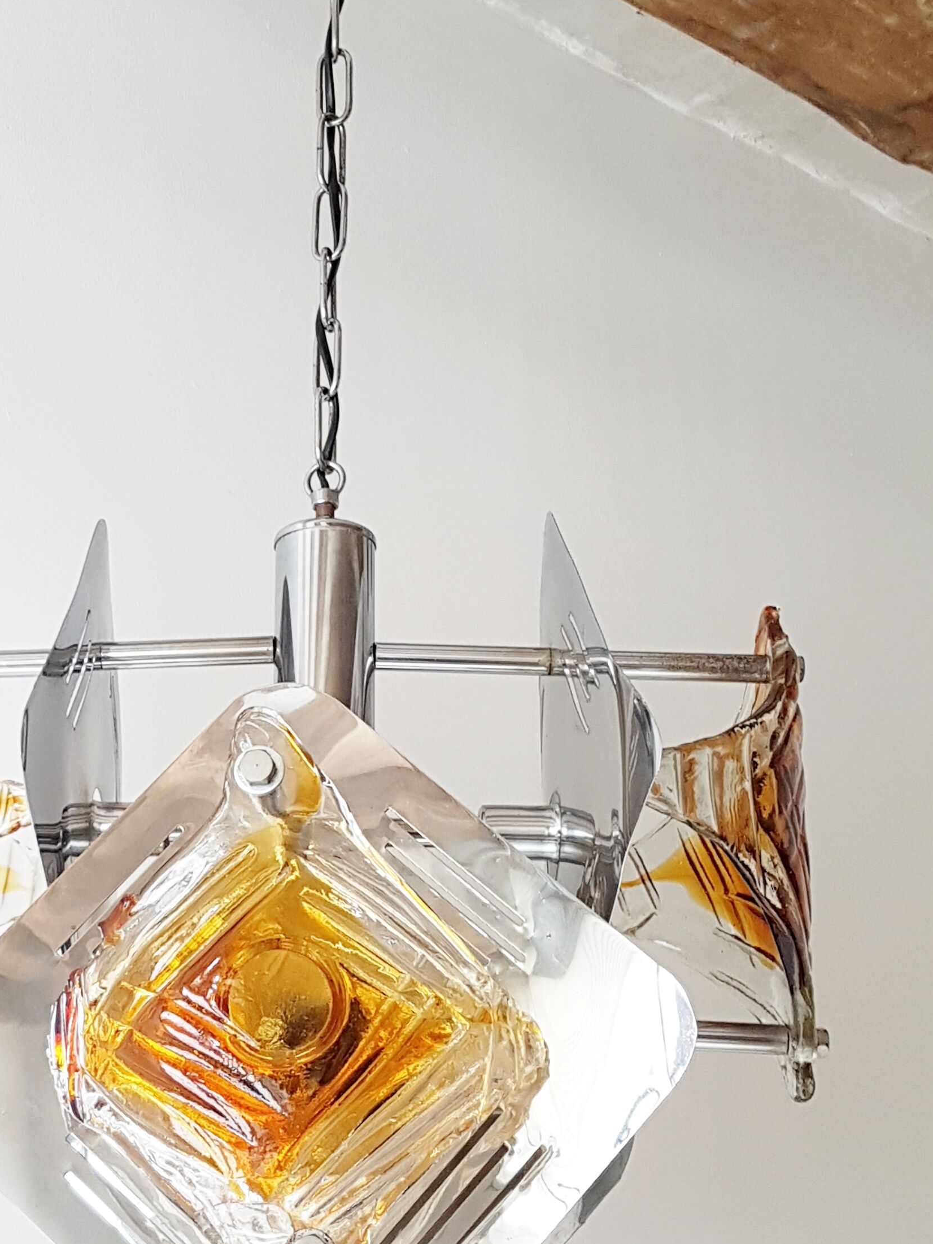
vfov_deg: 53.8
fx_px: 1222
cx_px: 329
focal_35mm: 34
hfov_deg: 41.4
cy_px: 710
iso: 100
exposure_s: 1/100
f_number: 1.7
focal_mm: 4.2
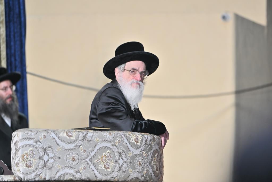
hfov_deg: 10.3
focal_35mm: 200
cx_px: 136
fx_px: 1511
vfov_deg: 6.9
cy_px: 91
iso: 500
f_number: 2.8
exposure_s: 1/125
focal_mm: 200
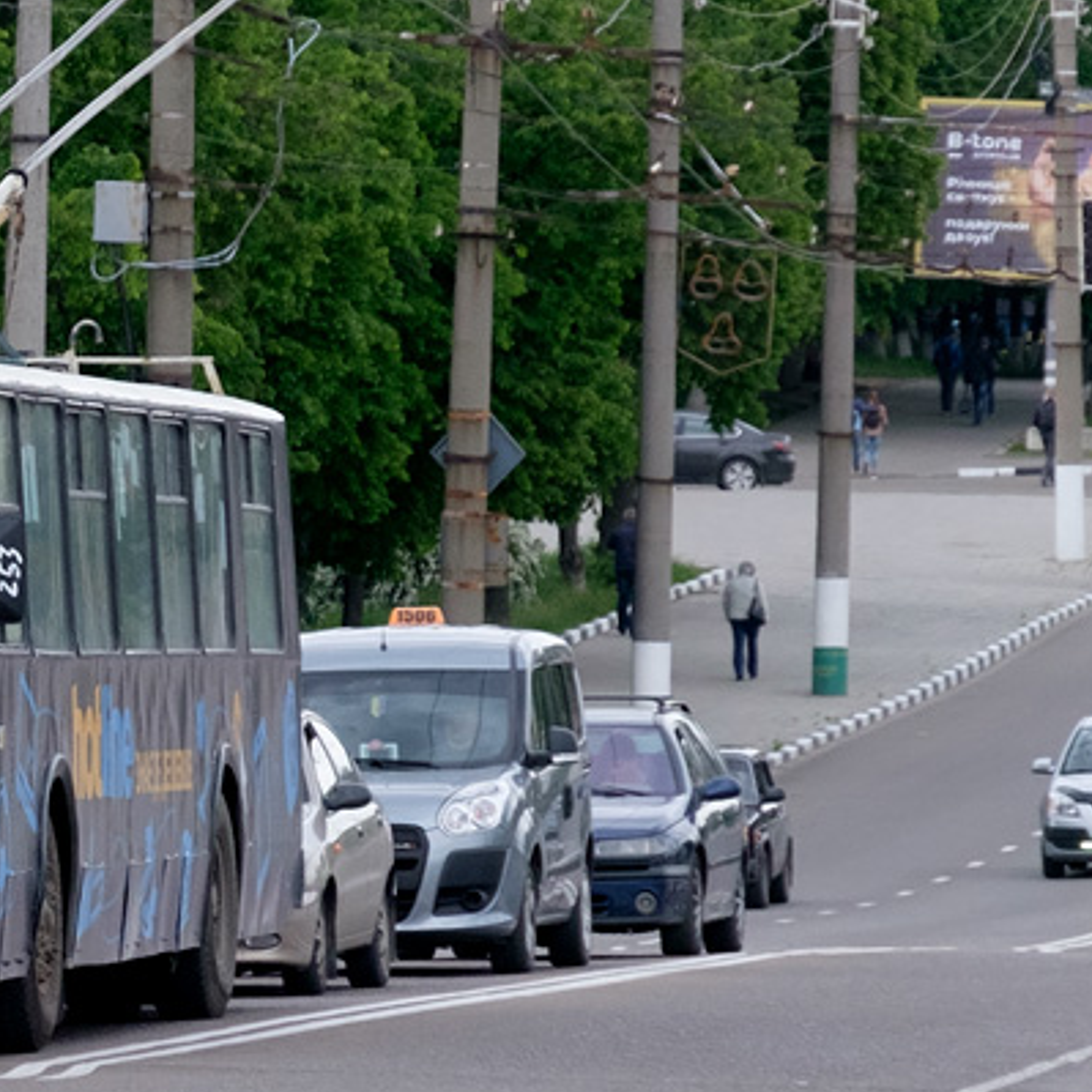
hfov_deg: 4.6
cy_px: 312
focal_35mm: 376
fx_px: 13420
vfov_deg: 4.7
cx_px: -164
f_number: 5.6
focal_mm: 93.2
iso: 1250
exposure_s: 1/500
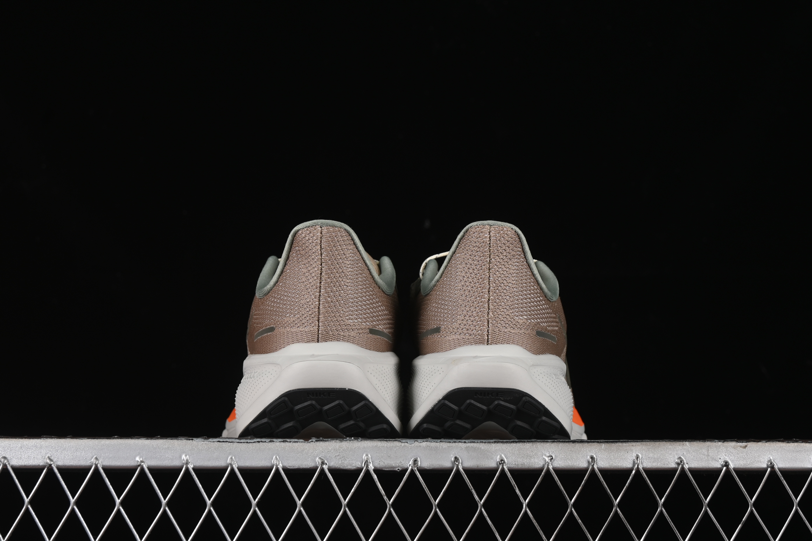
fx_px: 1692
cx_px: 406
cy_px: 270
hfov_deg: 27.0
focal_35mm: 75
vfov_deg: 18.2
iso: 160
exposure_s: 1/80
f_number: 8
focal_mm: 50
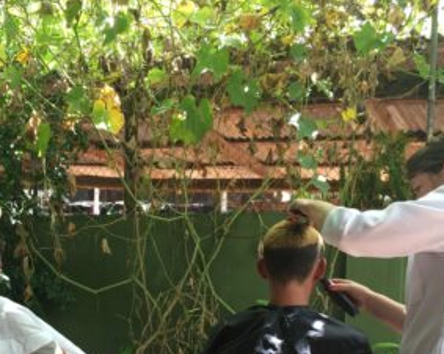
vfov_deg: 28.5
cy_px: 279
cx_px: 107
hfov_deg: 35.2
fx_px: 683
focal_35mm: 52
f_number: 2.2
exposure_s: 1/120
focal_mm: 4.15
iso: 40
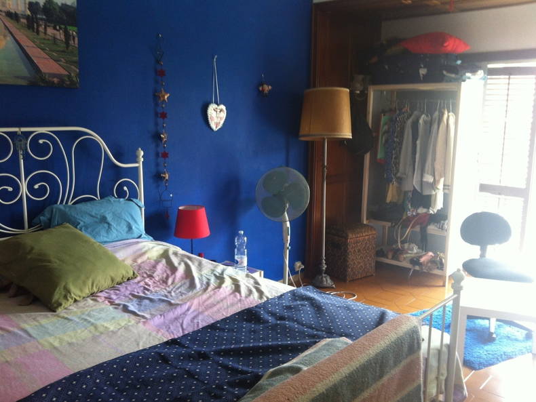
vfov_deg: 40.7
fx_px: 542
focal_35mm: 35
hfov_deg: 52.6
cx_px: 268
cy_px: 201
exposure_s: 1/15
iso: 125
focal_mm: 3.85
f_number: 2.8
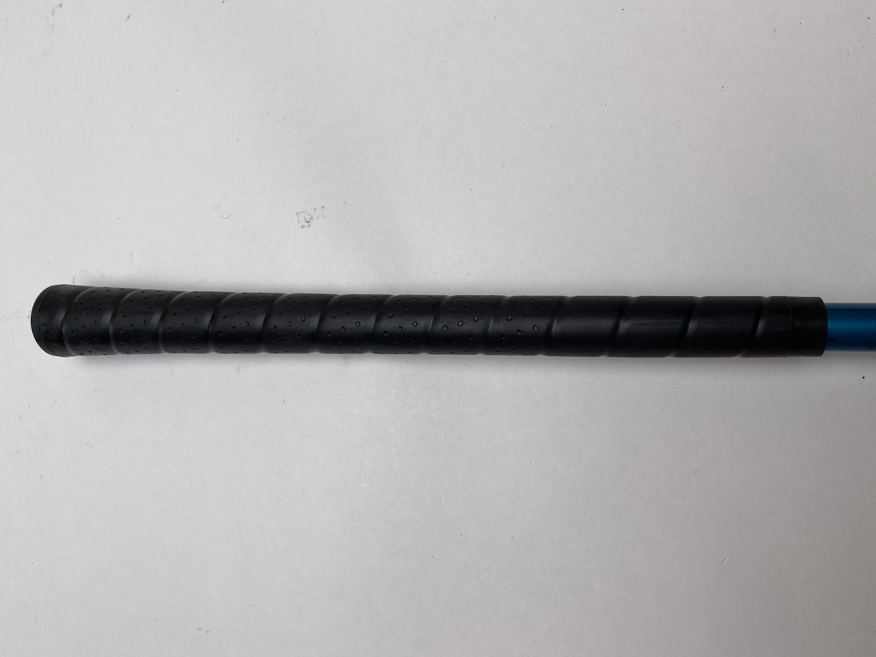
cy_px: 328
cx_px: 438
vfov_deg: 53.1
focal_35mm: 26
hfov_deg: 67.3
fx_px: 658
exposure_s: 1/552
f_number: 1.8
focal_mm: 4.25
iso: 32
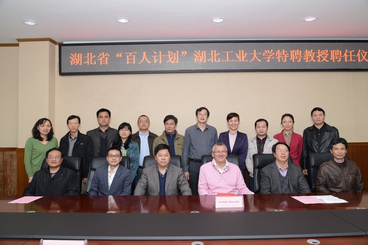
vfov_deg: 47.9
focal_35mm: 27
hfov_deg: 67.4
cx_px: 184
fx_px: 276
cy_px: 122
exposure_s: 1/60
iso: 800
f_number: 7.1
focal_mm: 27
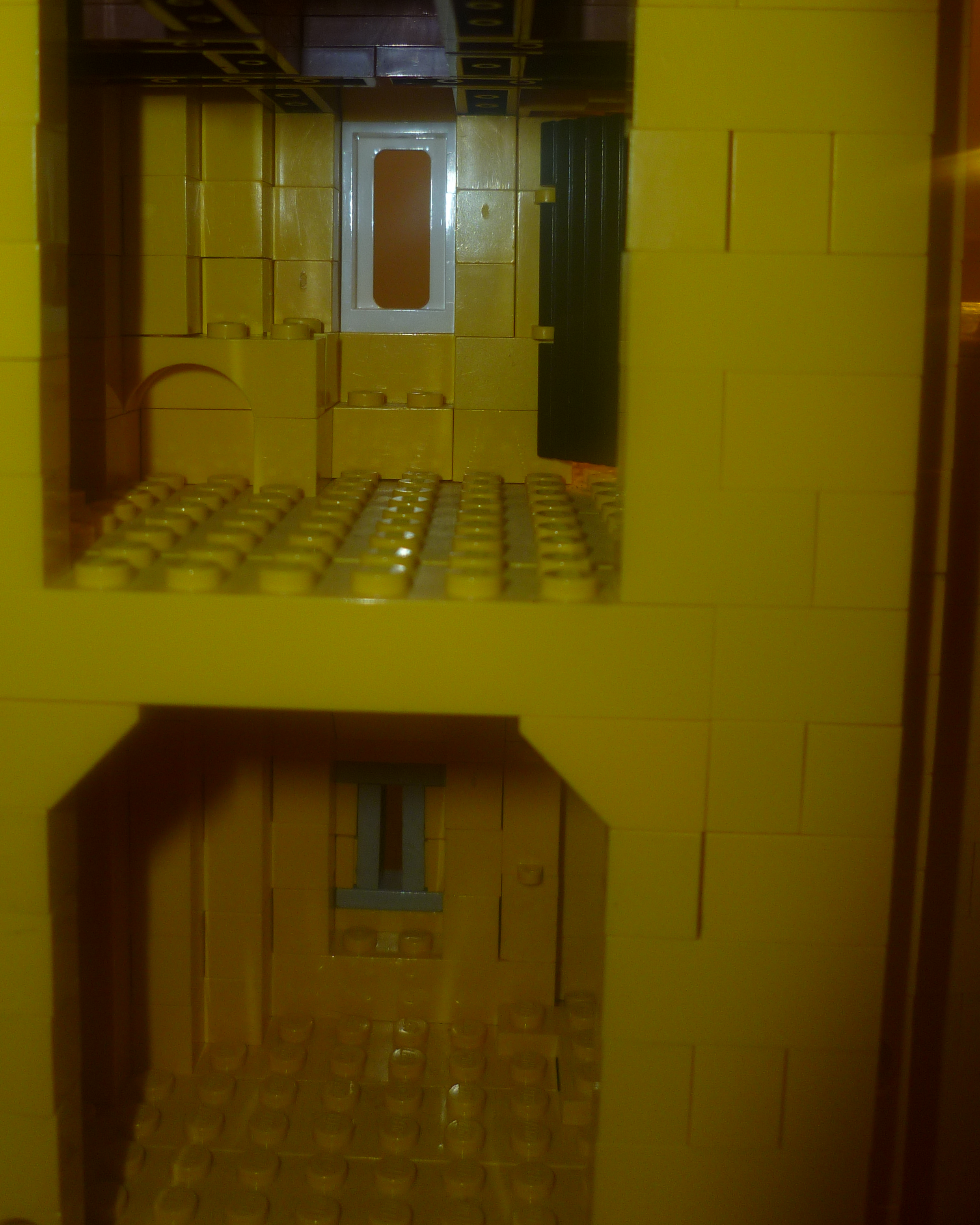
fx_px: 1378
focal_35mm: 38
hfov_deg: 39.1
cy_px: 434
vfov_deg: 47.3
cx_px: 436
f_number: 2.8
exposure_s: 1/30
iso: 80
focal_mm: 5
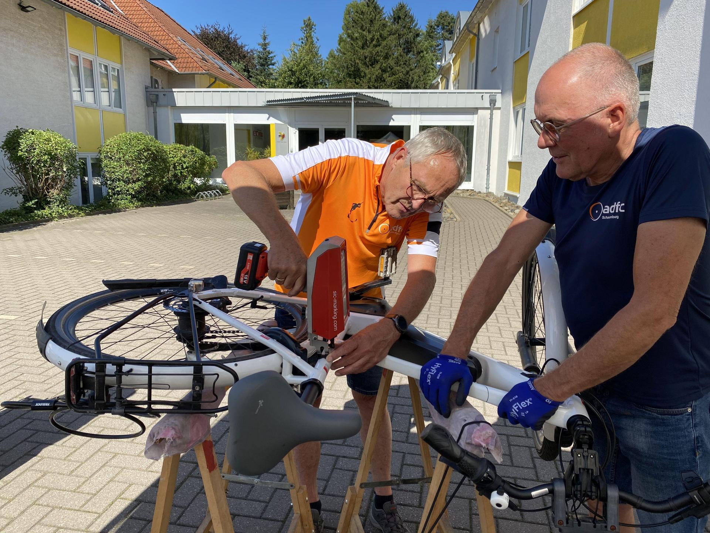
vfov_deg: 53.1
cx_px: 355
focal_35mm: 26
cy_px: 266
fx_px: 533
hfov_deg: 67.3
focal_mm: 4.25
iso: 32
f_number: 1.8
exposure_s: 1/1866
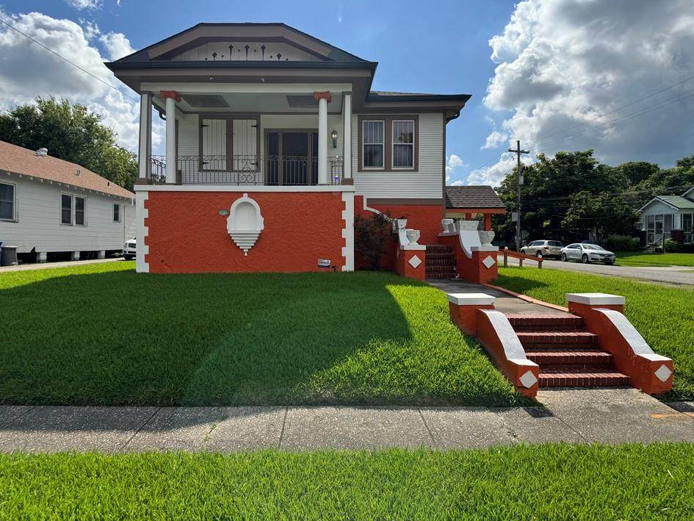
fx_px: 521
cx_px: 340
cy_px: 240
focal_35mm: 26
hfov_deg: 67.3
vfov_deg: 53.0
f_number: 1.78
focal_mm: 6.76
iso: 80
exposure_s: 1/6410
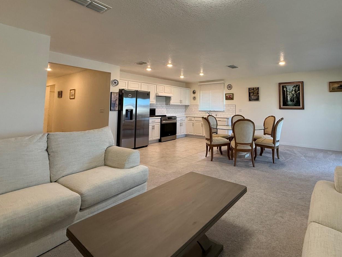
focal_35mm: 18
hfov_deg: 86.4
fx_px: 178
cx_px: 209
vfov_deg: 70.2
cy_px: 94
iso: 250
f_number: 2.2
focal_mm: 2.22
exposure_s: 1/120
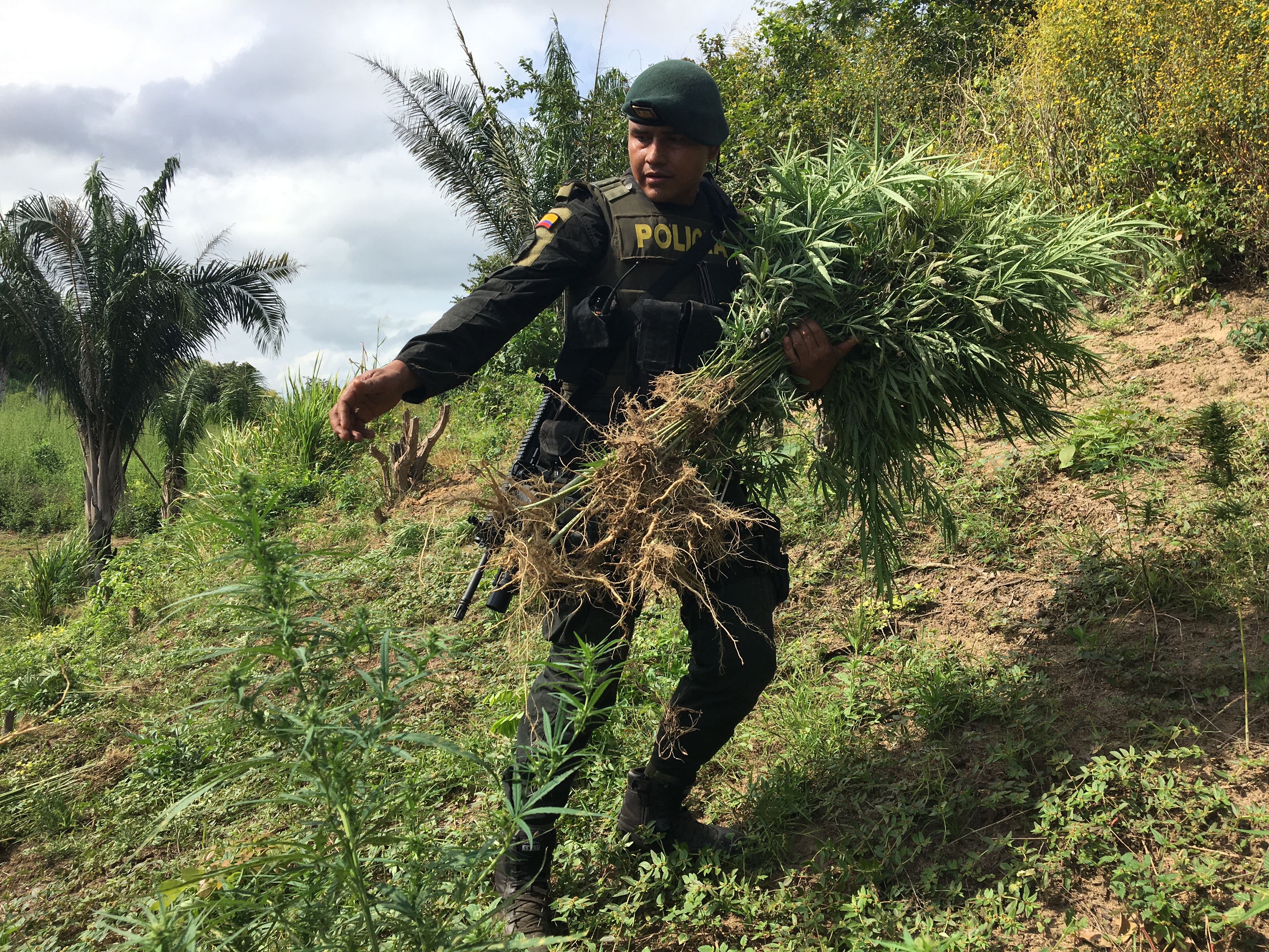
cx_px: 634
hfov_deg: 61.7
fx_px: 1063
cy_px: 476
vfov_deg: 48.2
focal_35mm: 29
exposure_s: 1/1508
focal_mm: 4.15
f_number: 2.2
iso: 25
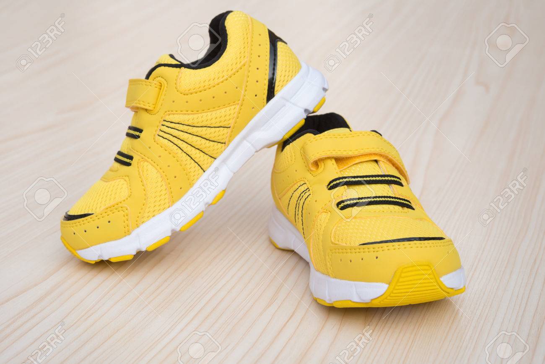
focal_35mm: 60
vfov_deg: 22.6
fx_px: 908
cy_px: 182
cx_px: 272
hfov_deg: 33.4
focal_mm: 60
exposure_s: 1/400
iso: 400
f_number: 13
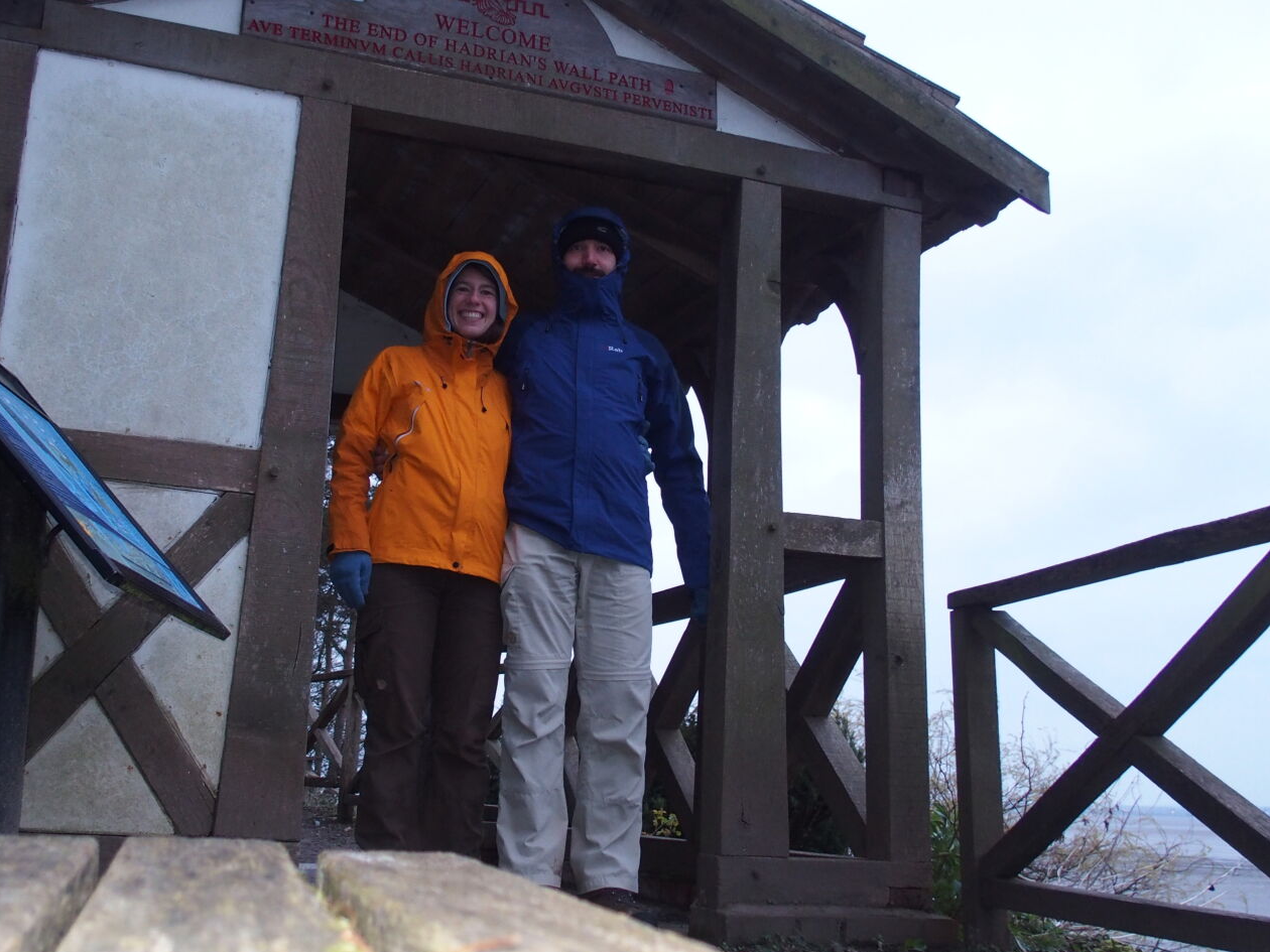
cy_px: 439
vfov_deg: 35.9
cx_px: 545
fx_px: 1468
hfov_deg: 46.7
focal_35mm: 40
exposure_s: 1/30
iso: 500
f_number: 2.8
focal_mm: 7.4
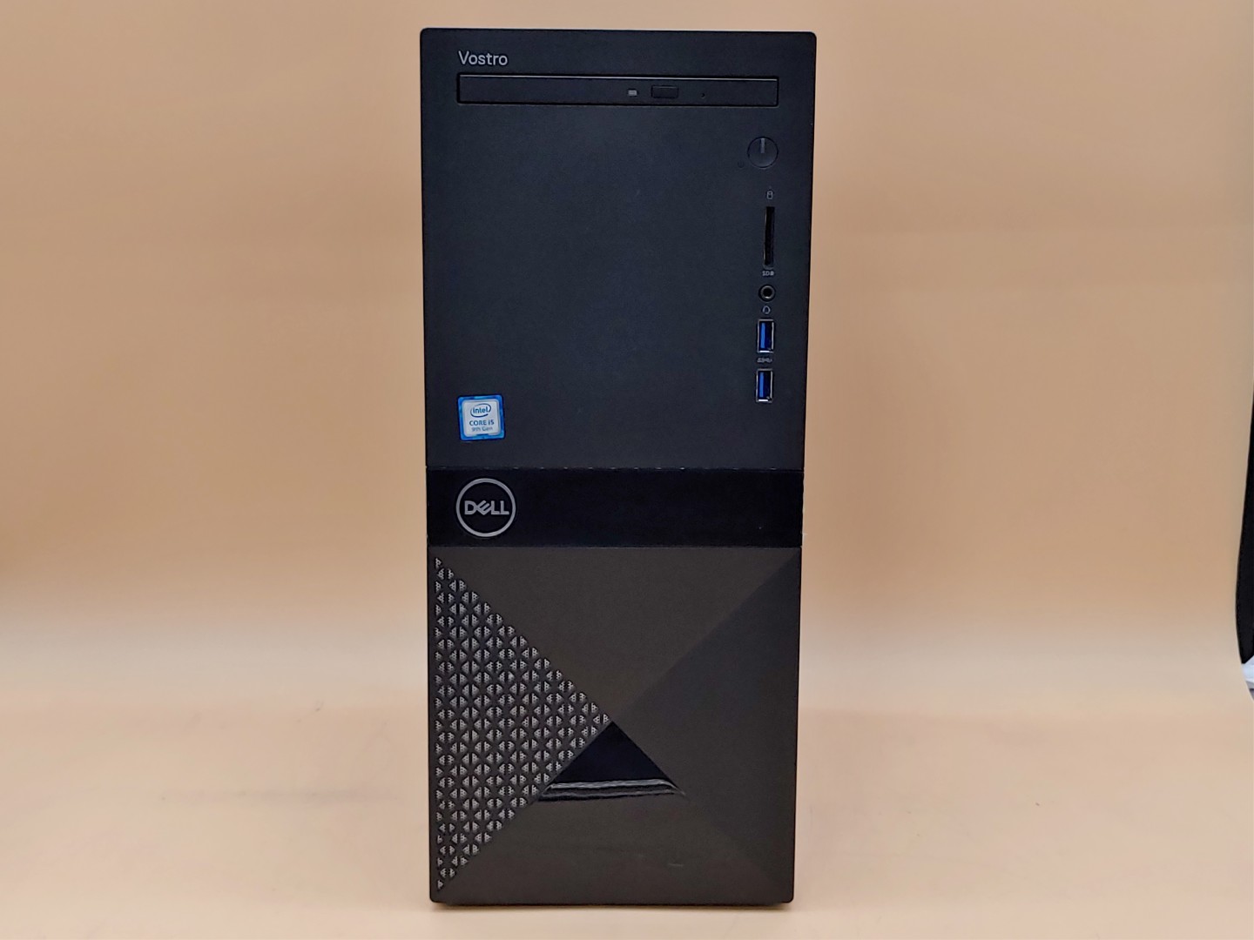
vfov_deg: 29.7
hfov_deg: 38.9
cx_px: 627
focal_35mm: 49
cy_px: 470
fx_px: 1775
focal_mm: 4.36
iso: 50
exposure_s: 1/120
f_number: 1.8
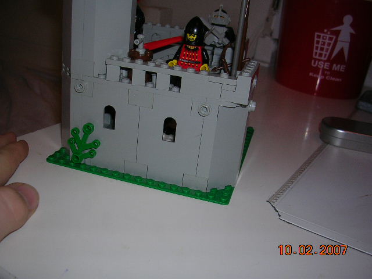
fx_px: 408
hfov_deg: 49.0
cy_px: 140
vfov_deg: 37.7
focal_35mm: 38
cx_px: 186
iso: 50
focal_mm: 5.8
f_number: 2.8
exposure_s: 1/60.1
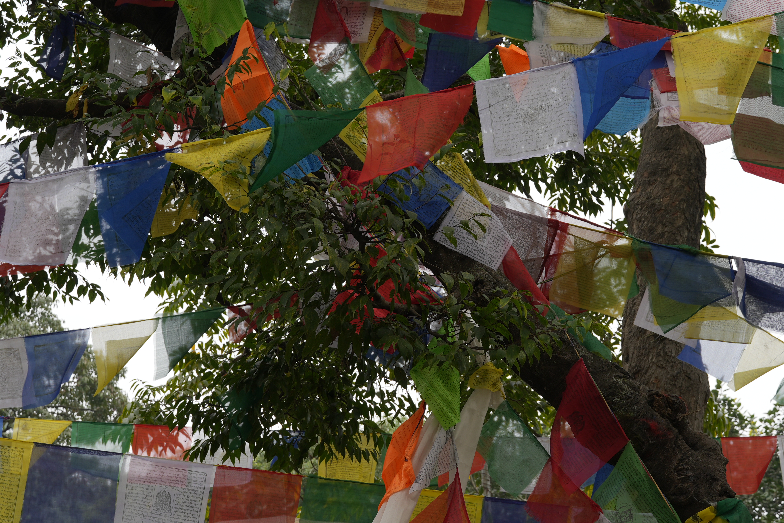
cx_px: 476
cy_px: 215
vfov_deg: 21.5
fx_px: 1372
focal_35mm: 63
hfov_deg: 31.8
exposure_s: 1/125
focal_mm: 39
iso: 100
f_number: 6.3
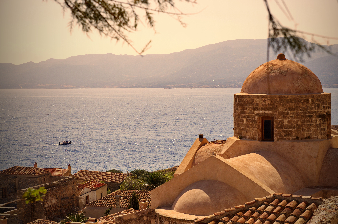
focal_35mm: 75
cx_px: 169
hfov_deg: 27.0
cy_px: 112
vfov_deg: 18.1
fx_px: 703
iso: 100
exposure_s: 1/640
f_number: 5.6
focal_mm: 50
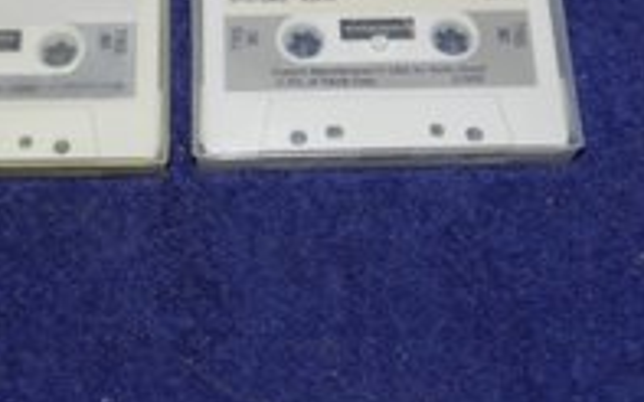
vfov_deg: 18.2
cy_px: 28
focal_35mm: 70
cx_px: 217
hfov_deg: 29.2
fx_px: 1228
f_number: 4
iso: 200
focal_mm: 6.7
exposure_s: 1/30
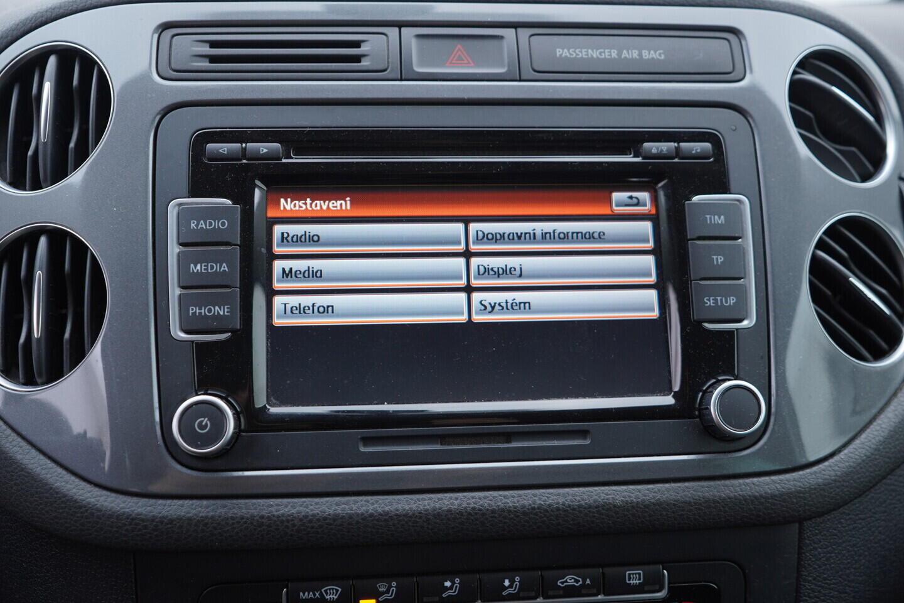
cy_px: 302
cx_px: 452
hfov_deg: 53.1
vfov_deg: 36.9
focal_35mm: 36
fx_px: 904
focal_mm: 24
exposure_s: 1/40
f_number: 2.8
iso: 125
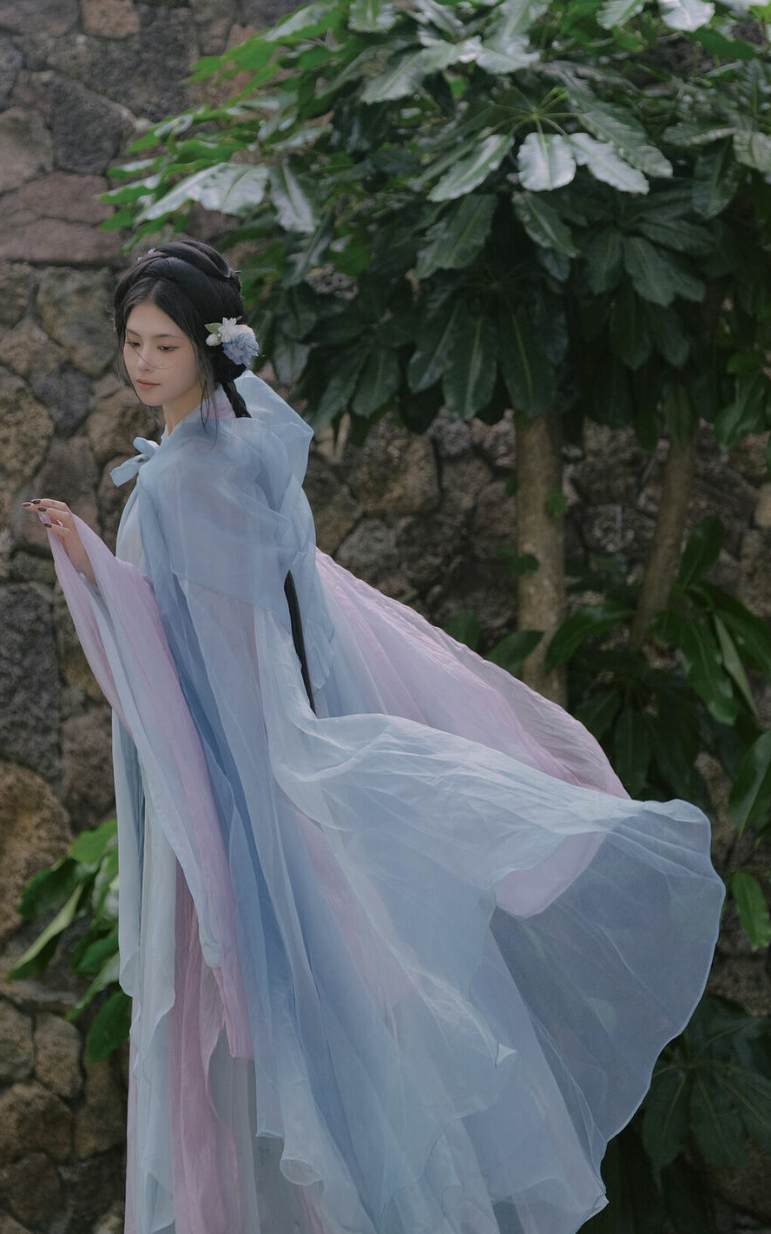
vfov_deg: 14.1
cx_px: 333
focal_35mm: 148
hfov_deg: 8.9
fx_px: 4976
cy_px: 573
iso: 400
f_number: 2.8
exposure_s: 1/1000
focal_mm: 87.1
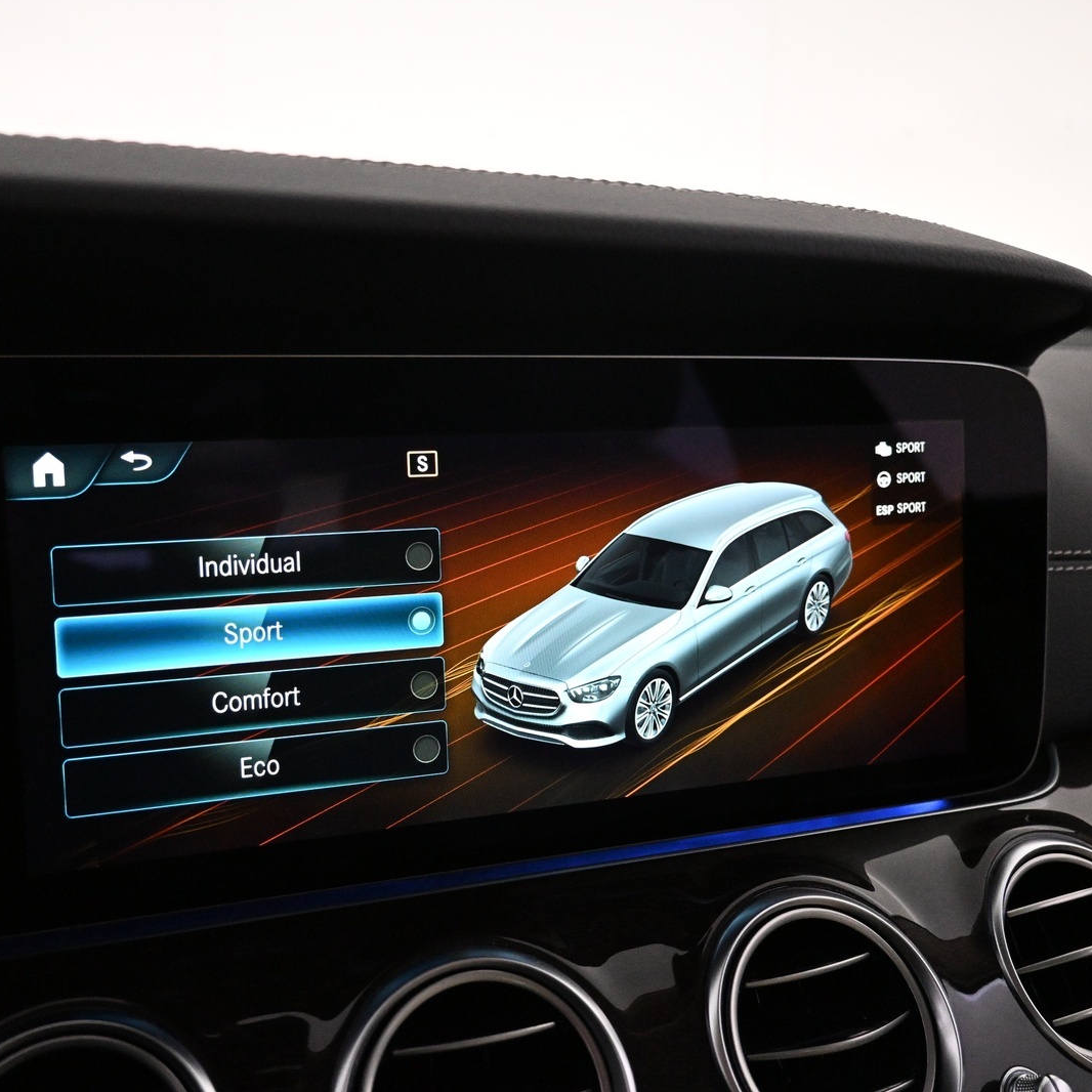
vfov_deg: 52.5
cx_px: 481
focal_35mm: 31
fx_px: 1106
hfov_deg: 52.4
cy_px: 540
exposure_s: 1/160
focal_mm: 16
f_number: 3.5
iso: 4000
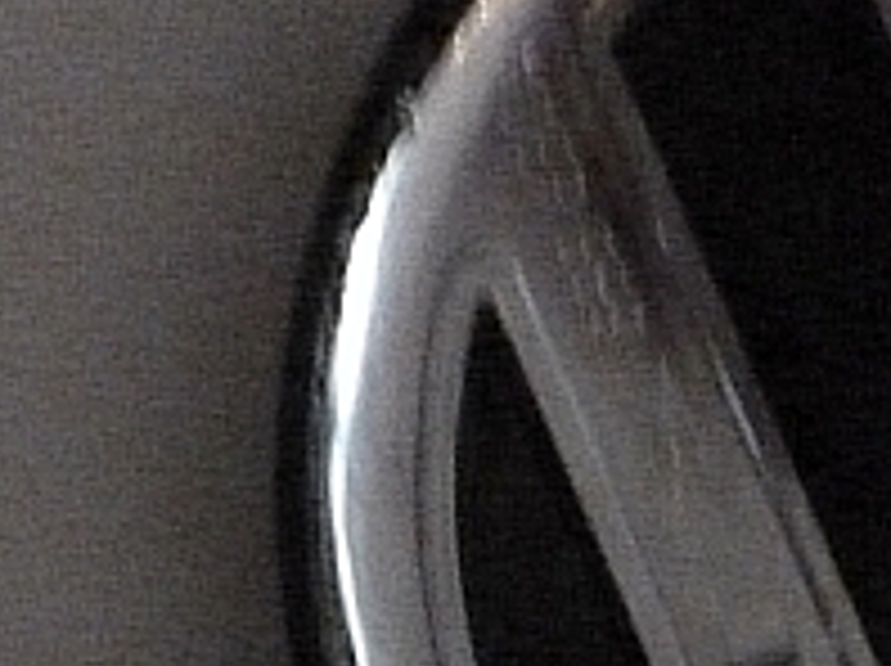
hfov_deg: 4.2
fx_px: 12006
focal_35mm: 467
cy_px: 468
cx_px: 1170
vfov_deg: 3.2
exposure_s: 1/4
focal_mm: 20
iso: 1600
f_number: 6.5
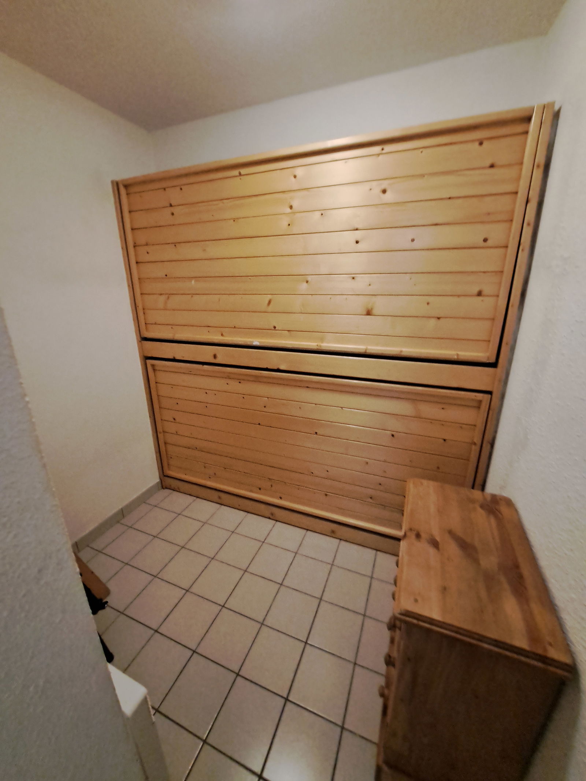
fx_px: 293
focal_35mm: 13
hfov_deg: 89.9
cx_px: 293
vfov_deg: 106.2
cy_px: 390
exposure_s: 1/25
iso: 320
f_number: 2.2
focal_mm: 1.74
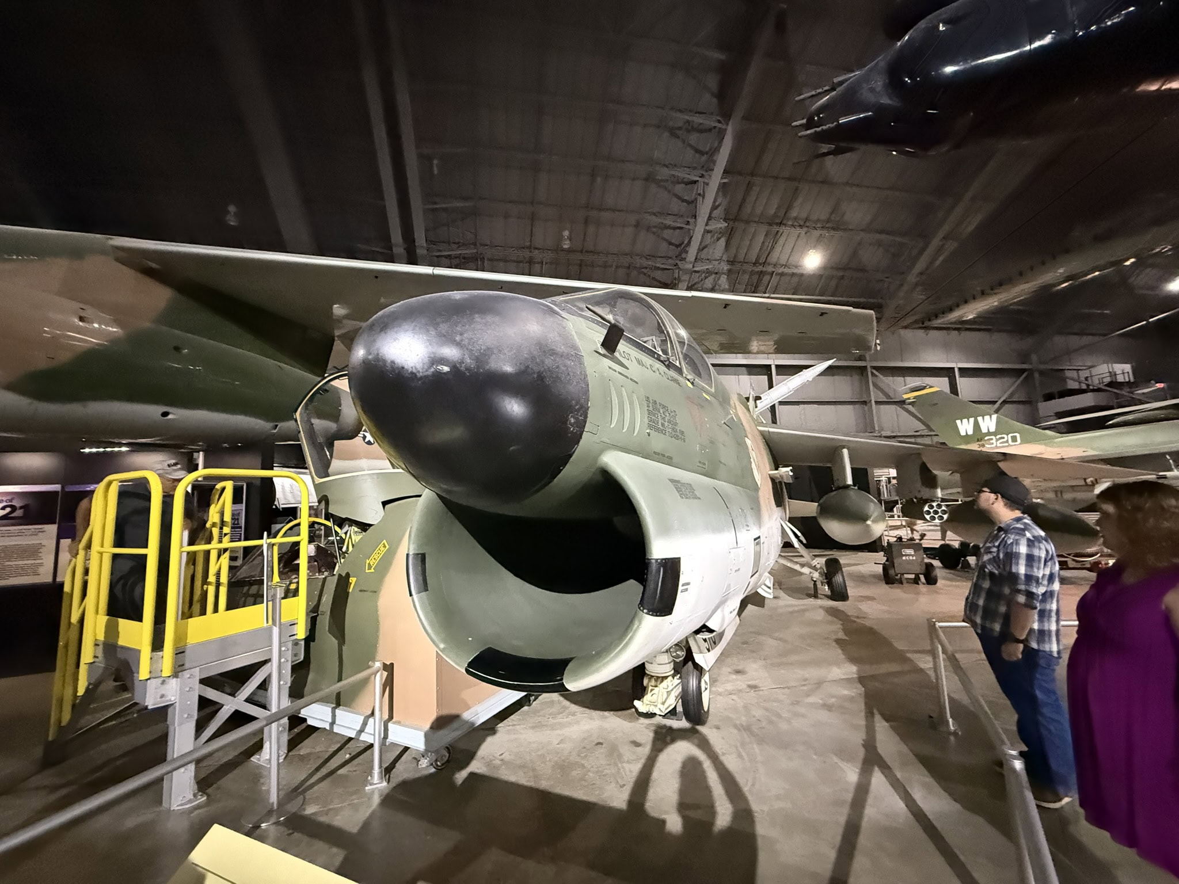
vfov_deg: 85.7
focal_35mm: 14
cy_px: 442
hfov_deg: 102.1
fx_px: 477
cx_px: 590
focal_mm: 2.2
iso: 1600
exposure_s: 1/52
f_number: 2.2
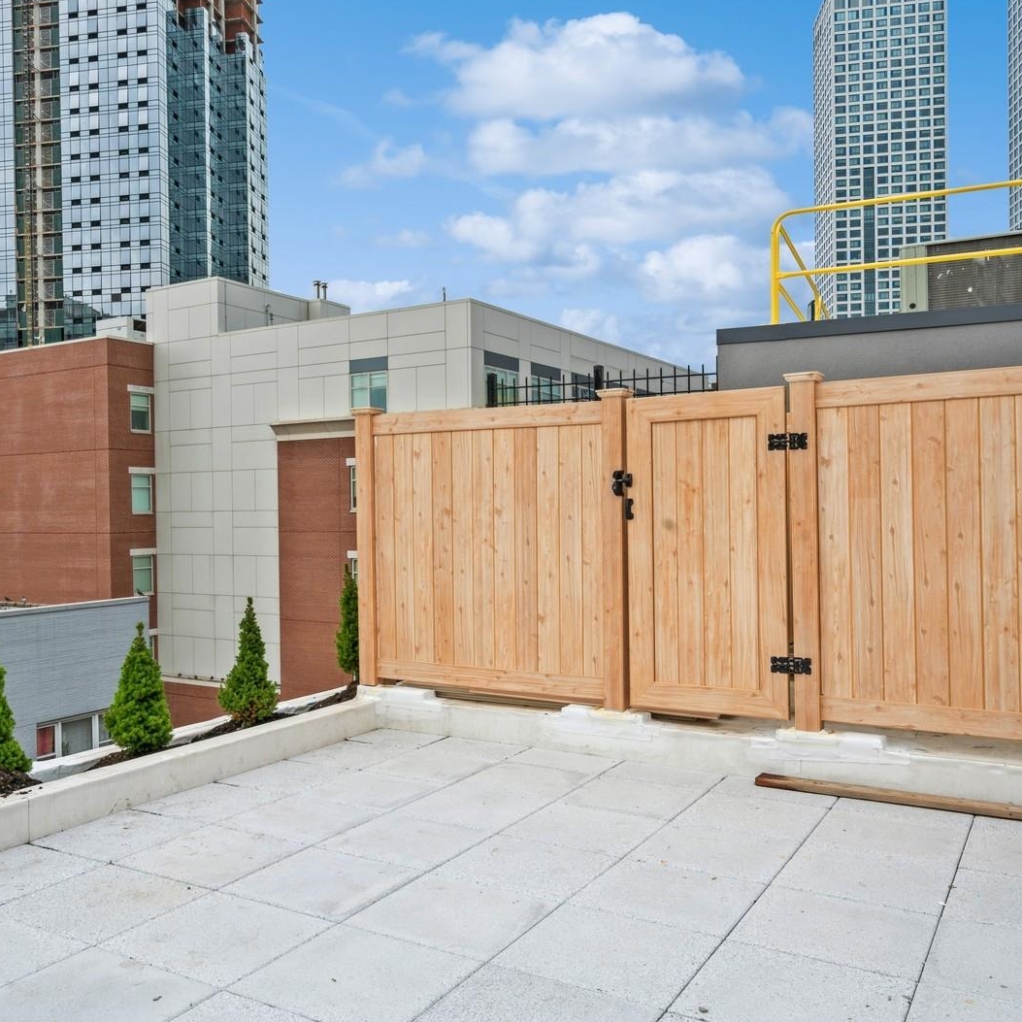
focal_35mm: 31
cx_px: 398
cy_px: 508
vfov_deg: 52.5
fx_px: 1035
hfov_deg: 52.1
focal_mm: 24
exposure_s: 1/200
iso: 200
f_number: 11
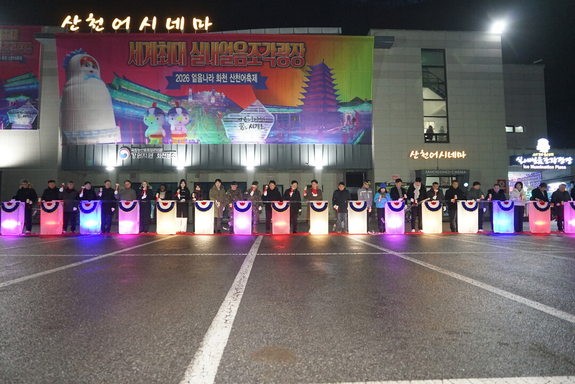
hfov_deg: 73.7
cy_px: 192
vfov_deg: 53.1
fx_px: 383
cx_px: 288
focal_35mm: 24
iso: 2500
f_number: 3.5
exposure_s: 1/100
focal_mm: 24
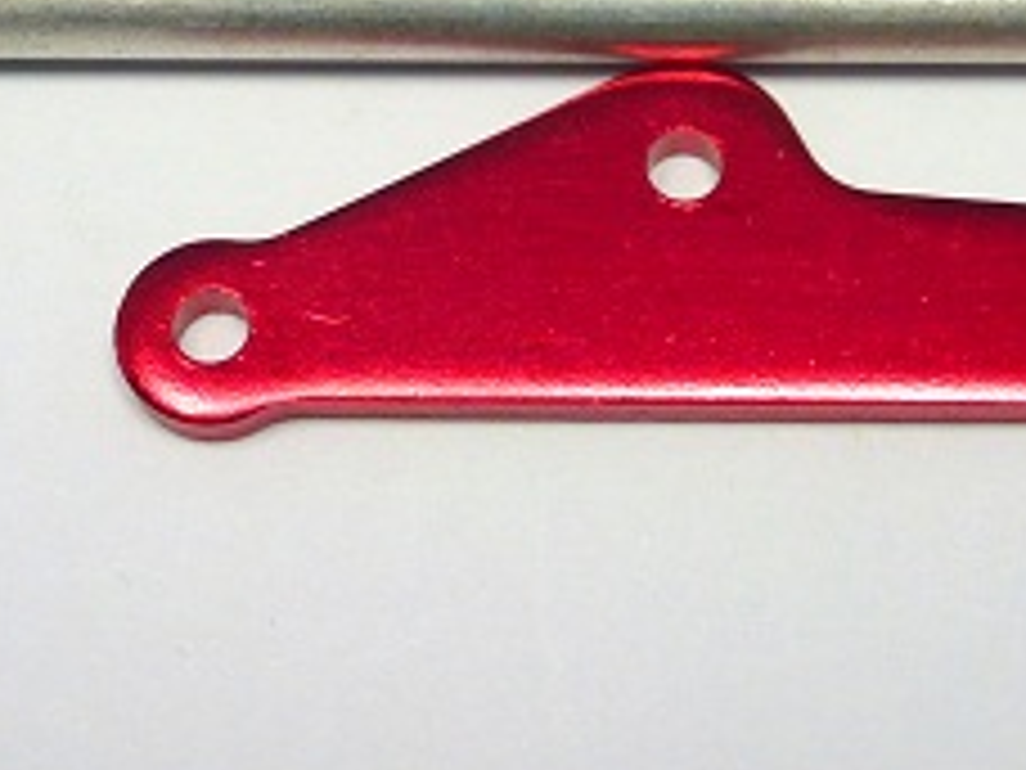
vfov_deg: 13.1
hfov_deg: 17.7
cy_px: -32
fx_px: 3290
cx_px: 612
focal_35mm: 111
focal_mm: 6.8
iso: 100
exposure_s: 1/200
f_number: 3.8
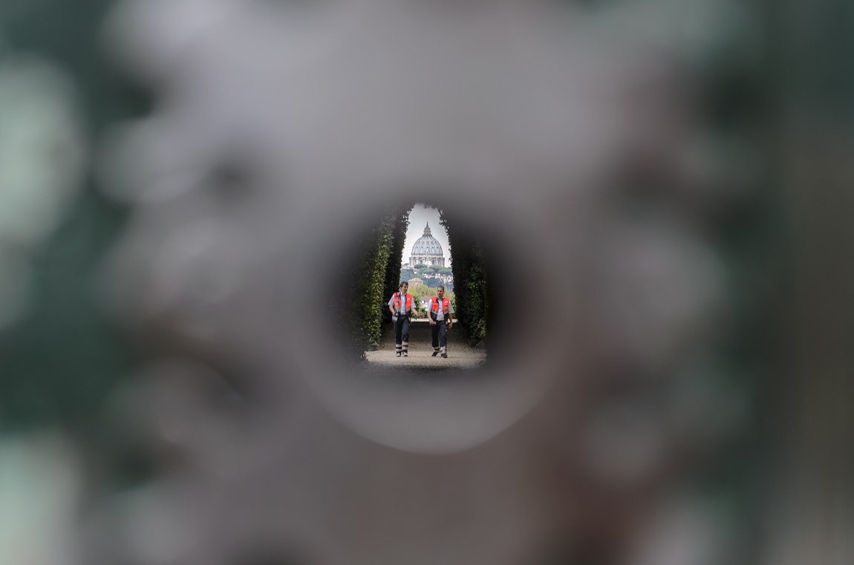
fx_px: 1775
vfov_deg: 18.1
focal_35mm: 75
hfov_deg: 27.1
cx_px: 427
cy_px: 282
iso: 100
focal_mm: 50
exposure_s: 1/15
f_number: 5.6
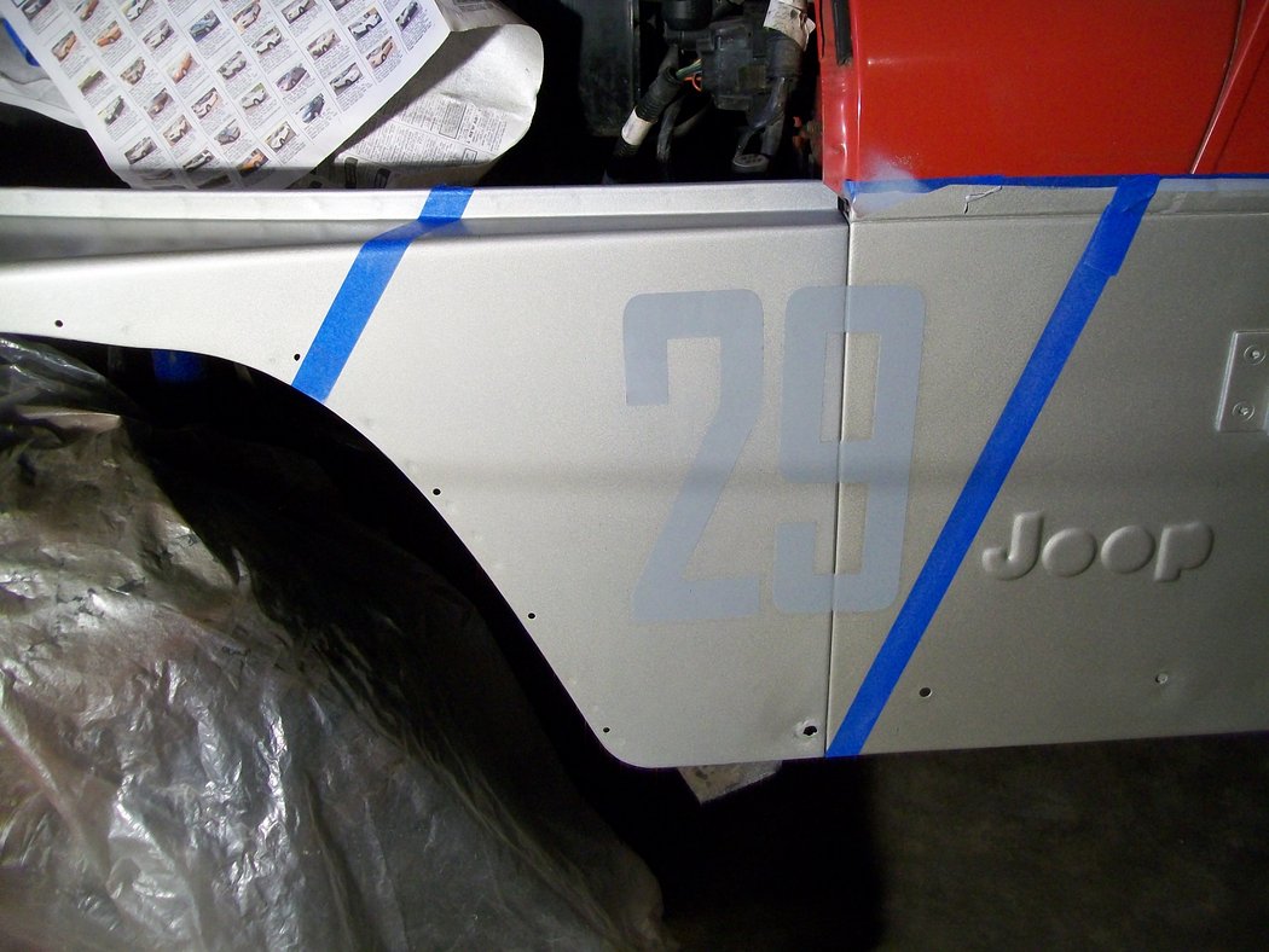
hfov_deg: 53.9
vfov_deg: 41.8
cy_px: 476
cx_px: 634
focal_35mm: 34
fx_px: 1247
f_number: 2.7
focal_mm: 6.1
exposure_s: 1/60
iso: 160
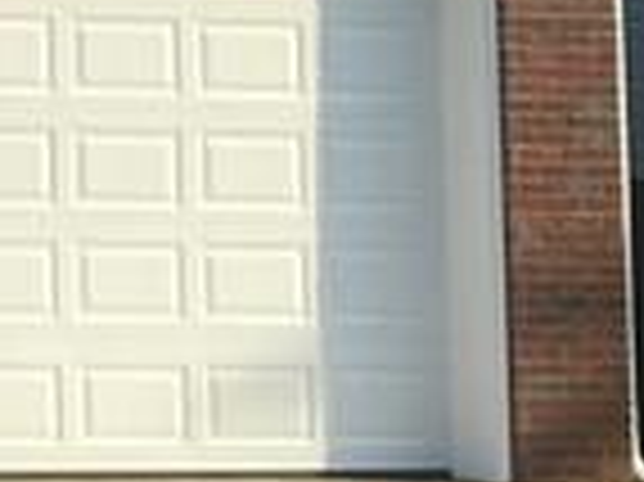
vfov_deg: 6.9
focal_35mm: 208
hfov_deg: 7.8
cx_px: -1486
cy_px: -428
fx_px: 3866
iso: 25
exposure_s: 1/582
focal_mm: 4.15
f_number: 2.2
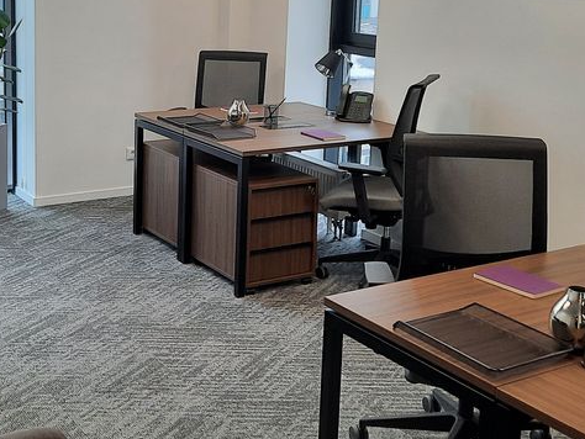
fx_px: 913
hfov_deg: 35.2
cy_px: 105
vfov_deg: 26.7
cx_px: 202
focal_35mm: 54
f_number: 2
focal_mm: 4.6
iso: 50
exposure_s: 1/50
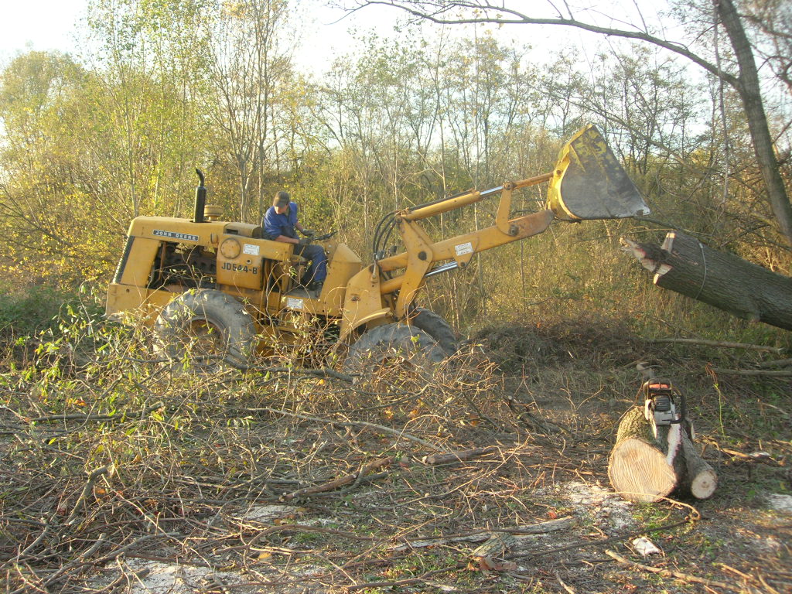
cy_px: 297
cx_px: 396
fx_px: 869
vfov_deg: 37.7
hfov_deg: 49.0
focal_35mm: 38
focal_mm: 7.8
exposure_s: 1/308
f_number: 2.8
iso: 100
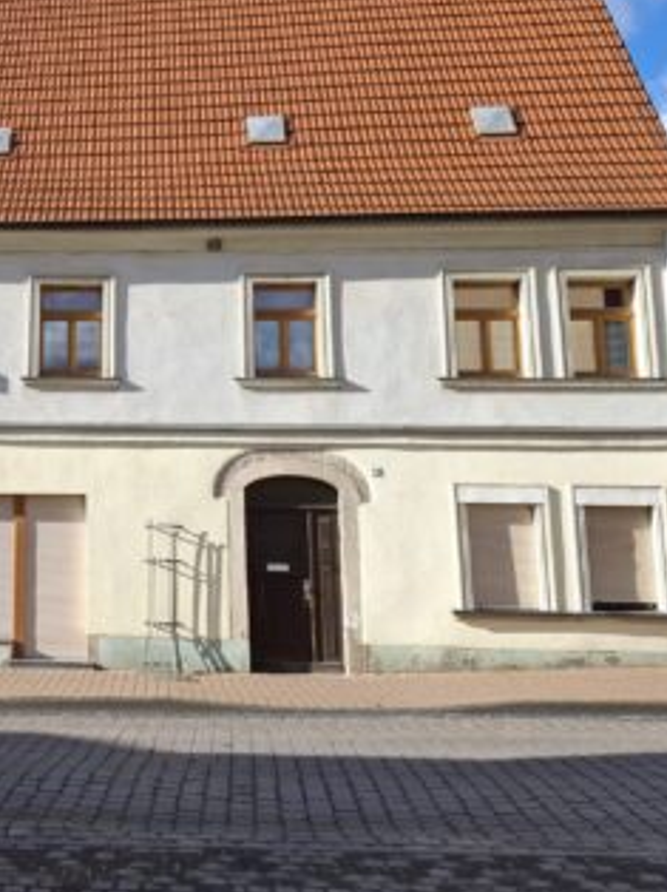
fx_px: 1132
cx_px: 28
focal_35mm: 44
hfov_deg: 30.9
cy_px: 324
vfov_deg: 42.6
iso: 50
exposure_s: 1/869
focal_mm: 5.54
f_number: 1.8
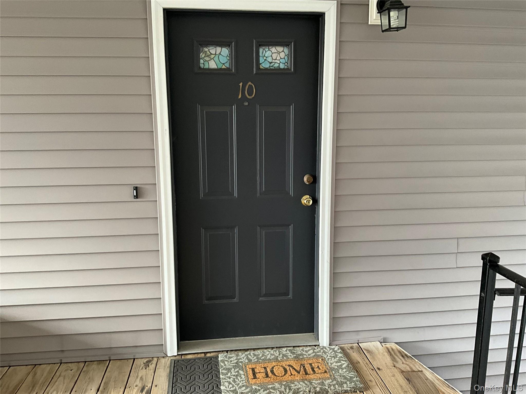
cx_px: 263
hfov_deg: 61.7
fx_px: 441
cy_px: 197
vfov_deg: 48.2
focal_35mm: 29
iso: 64
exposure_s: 1/77
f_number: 1.8
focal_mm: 3
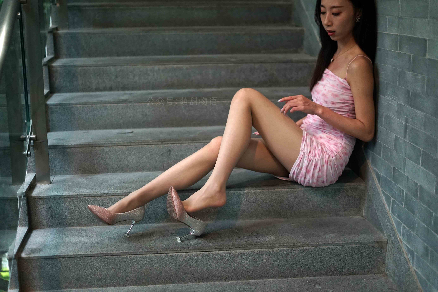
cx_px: 219
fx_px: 609
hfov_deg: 39.6
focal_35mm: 50
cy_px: 146
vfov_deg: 27.0
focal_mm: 50
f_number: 1.8
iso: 3200
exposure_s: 1/640
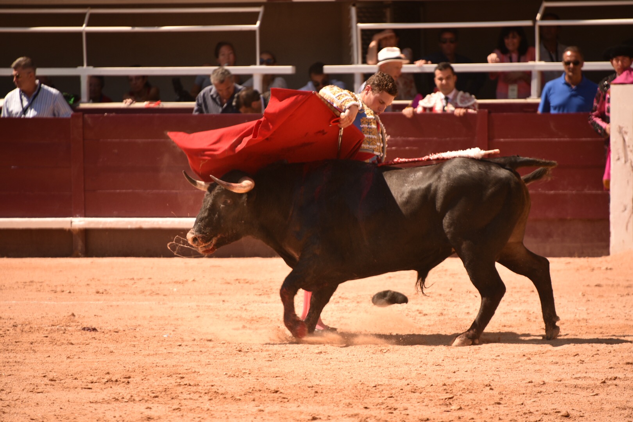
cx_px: 316
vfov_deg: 4.6
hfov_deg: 6.9
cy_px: 211
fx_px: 5275
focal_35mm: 300
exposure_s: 1/640
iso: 200
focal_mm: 300
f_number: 5.6
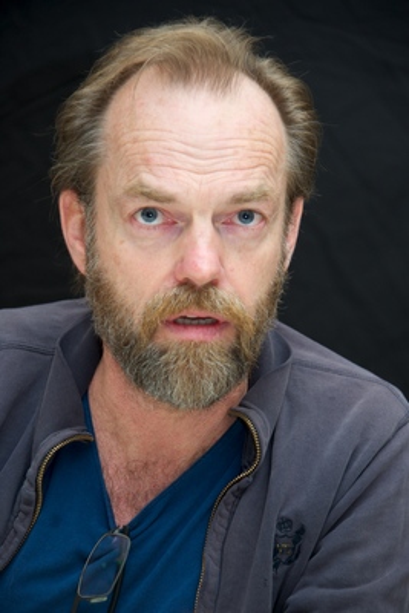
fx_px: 3235
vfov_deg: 10.8
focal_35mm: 190
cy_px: 306
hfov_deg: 7.2
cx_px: 204
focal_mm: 190
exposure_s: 1/60
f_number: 5.6
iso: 800
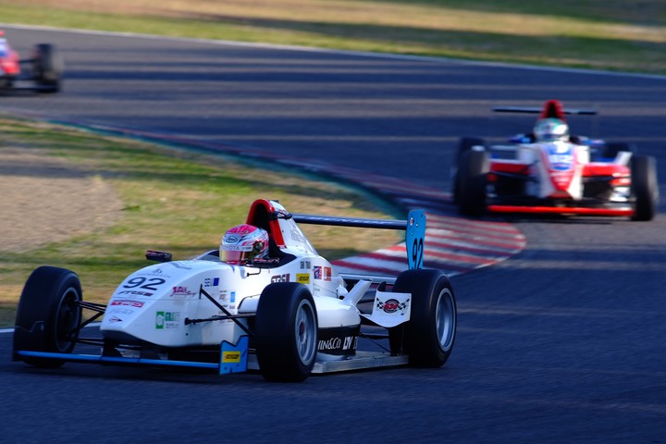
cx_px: 333
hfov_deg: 4.6
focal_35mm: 450
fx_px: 8324
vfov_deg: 3.1
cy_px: 222
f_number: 5.6
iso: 100
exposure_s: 1/250
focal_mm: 300
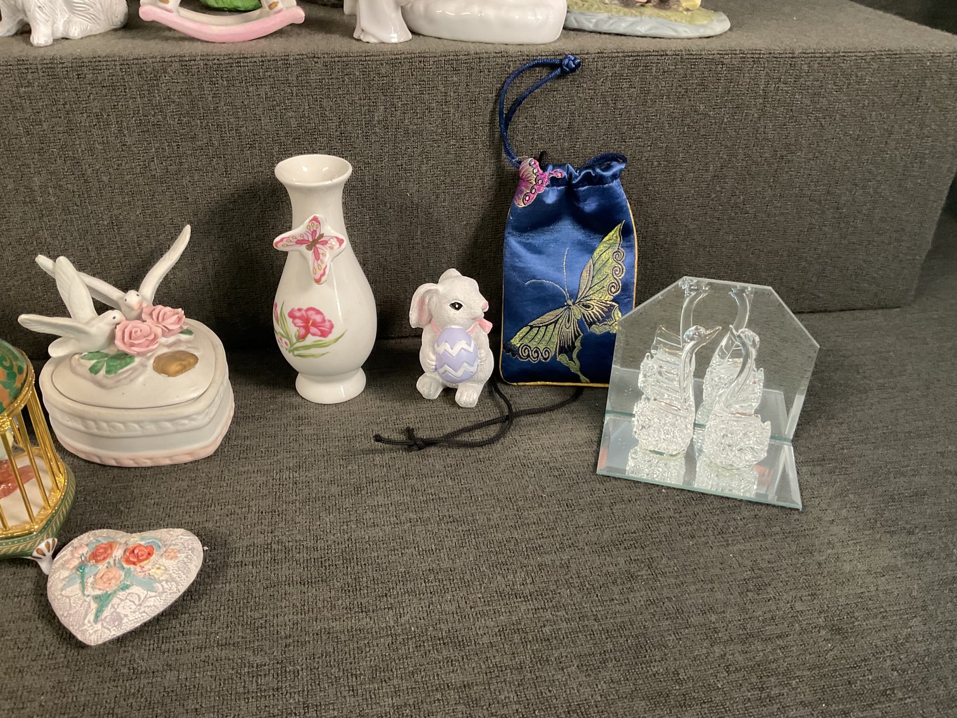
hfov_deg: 61.7
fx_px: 802
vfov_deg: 48.2
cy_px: 359
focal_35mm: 29
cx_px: 478
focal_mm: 3
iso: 200
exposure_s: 1/40
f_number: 1.8
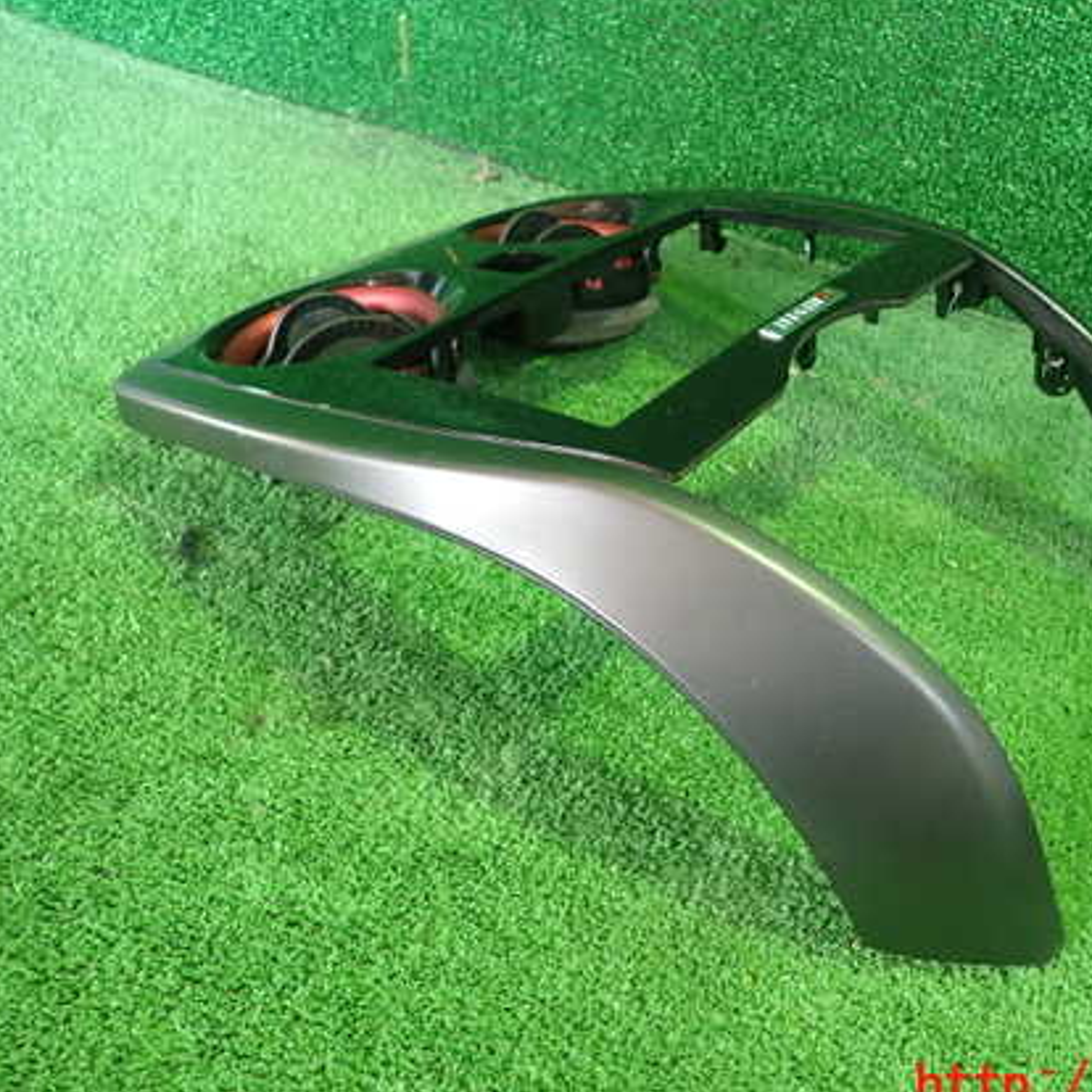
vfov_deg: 51.1
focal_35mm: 32
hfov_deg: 50.3
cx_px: 720
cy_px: 528
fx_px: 1142
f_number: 2
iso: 400
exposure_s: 1/30
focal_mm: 4.5
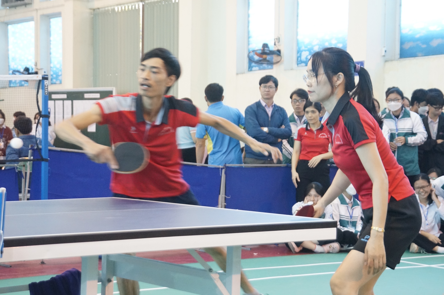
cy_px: 148
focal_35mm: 80
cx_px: 222
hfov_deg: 25.6
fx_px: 979
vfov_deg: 17.1
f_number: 5.6
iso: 3200
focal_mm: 53
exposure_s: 1/100
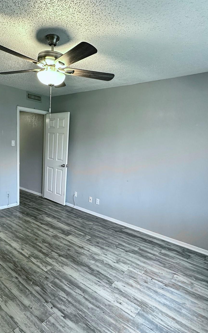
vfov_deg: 79.5
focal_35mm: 22
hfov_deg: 53.9
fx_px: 200
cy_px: 180
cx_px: 69
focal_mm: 2.22
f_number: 2.2
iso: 320
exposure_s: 1/60
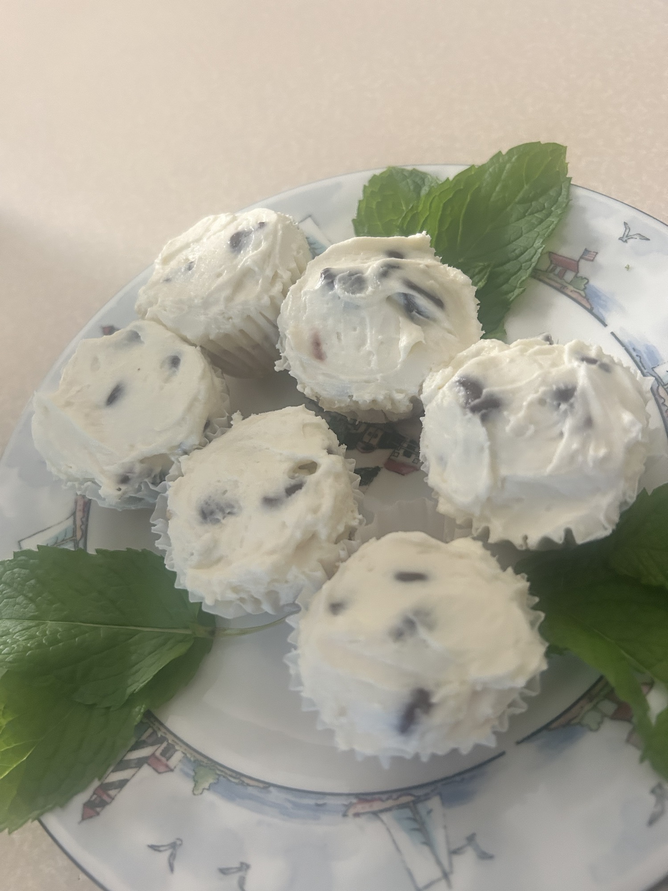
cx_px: 334
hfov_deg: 53.1
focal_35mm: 26
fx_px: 669
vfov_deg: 67.3
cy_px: 446
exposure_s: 1/60
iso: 320
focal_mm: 5.7
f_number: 1.5
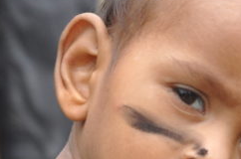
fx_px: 2971
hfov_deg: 4.6
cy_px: 13
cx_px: 363
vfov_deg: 3.1
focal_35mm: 445
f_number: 5.6
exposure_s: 1/500
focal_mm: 70
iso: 400
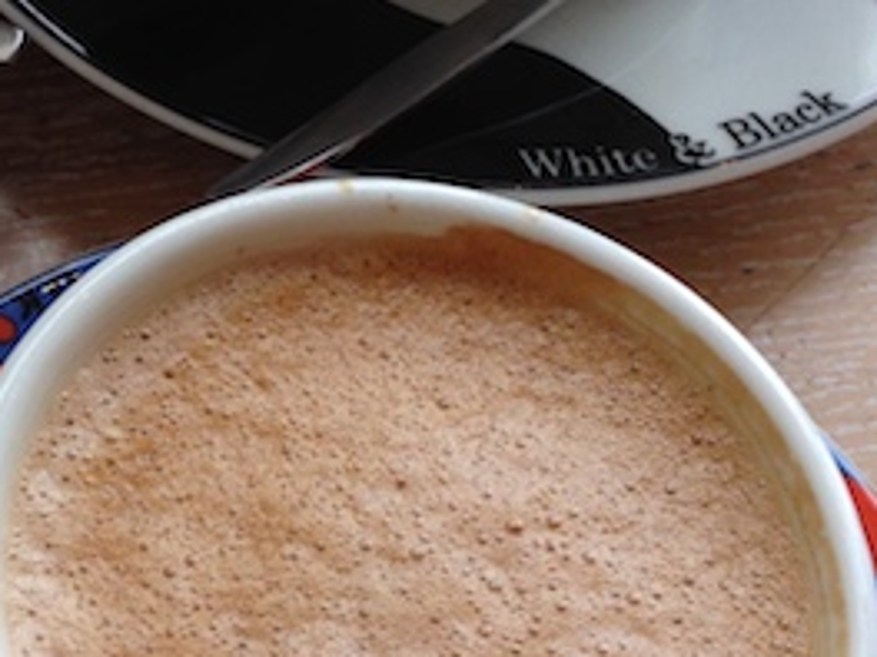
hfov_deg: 19.0
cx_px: -37
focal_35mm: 100
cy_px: 93
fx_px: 2534
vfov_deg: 14.7
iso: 50
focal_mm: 4.12
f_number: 2.4
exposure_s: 1/60
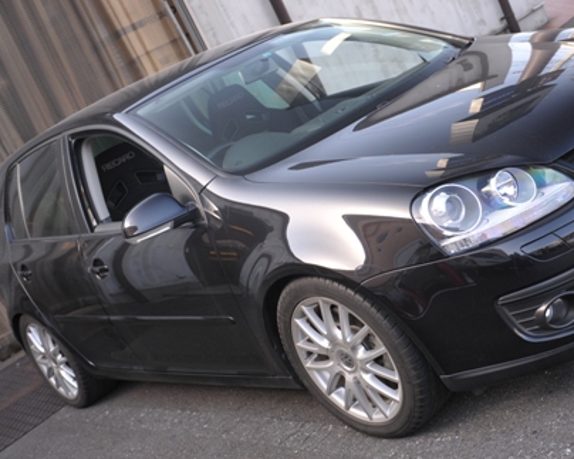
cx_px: 364
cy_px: 215
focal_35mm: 53
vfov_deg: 28.6
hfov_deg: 35.2
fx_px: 900
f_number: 4
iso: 200
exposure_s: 1/60
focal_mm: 38
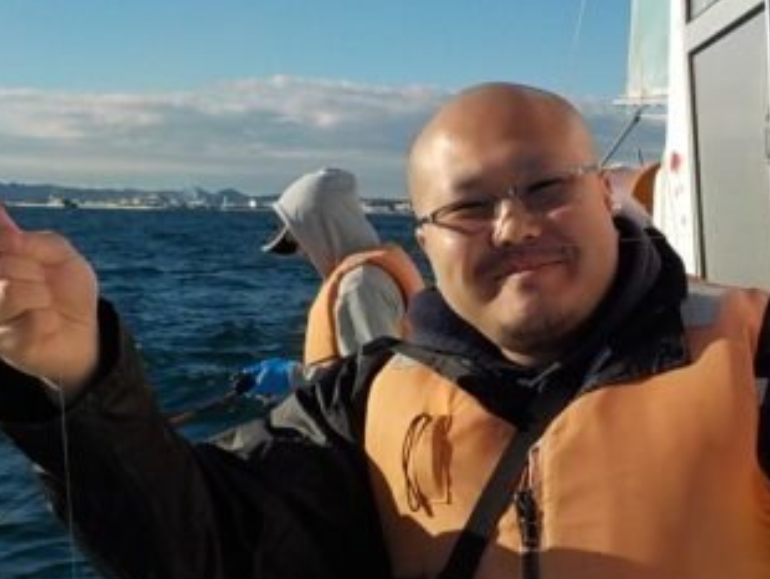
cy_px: 435
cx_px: 611
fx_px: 1291
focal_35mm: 58
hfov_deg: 32.3
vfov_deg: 25.0
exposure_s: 1/640
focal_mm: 4.1
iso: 125
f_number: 6.6
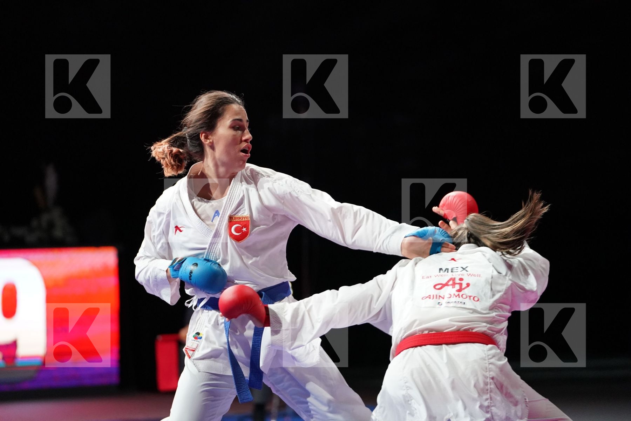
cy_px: 210
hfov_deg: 13.2
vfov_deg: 8.8
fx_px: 2734
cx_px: 316
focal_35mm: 156
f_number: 2.8
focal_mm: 156
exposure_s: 1/1000
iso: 6400
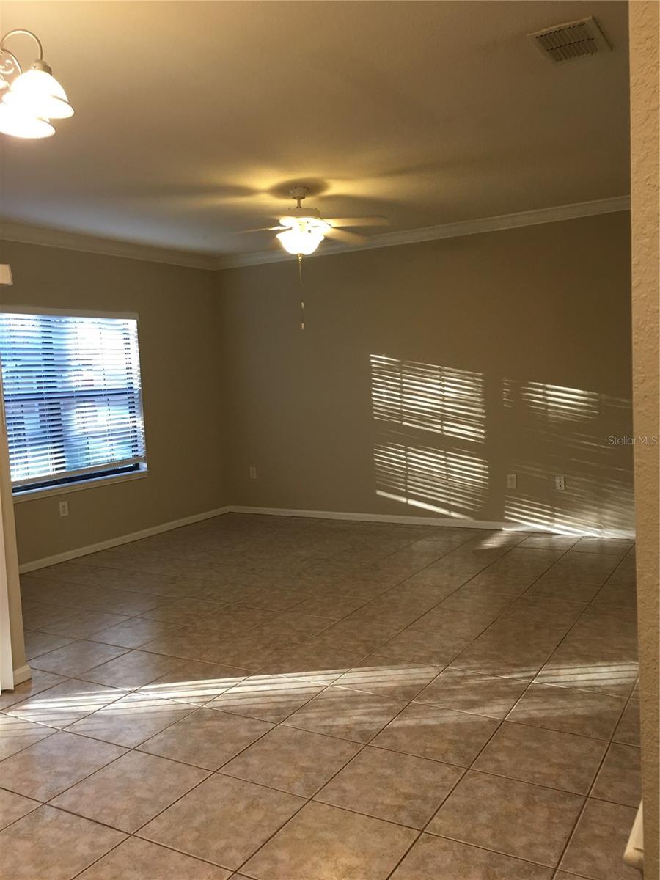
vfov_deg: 61.7
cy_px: 440
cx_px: 330
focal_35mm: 29
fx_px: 737
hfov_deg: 48.2
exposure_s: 1/15
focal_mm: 4.15
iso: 40
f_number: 2.2
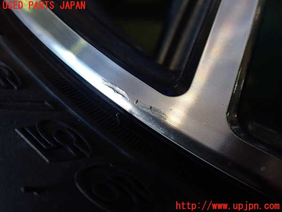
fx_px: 244
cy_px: 106
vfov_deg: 46.8
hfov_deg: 60.0
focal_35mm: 30
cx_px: 141
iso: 320
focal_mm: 5.4
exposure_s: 1/125
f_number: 2.3
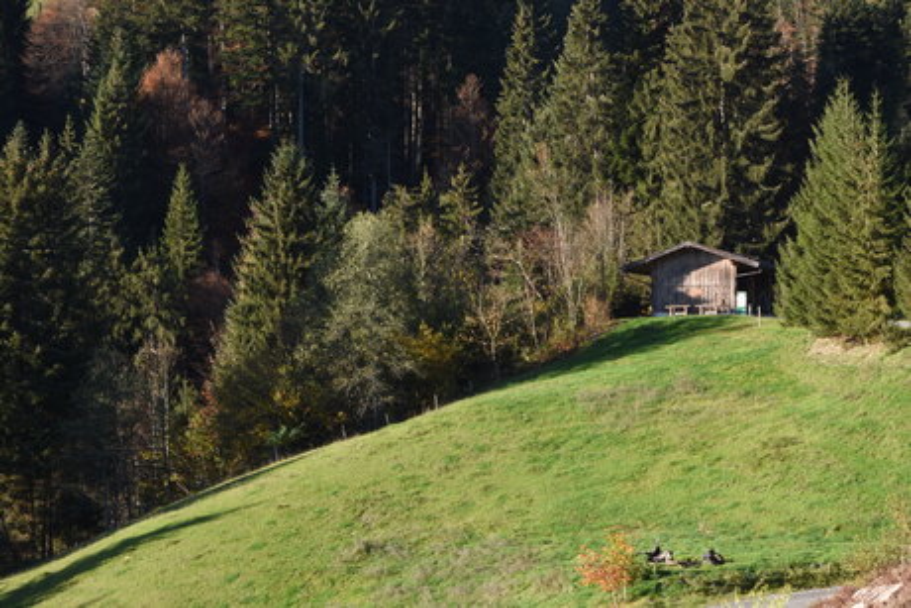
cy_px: 304
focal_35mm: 105
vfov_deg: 13.1
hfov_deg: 19.5
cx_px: 456
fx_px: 2658
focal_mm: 70
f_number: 18
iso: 100
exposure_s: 1/15
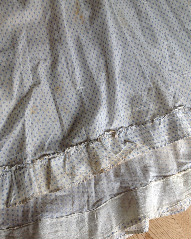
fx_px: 318
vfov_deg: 41.2
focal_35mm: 45
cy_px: 116
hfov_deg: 33.4
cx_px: 94
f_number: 2.4
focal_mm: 4.28
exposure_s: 1/129
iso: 50
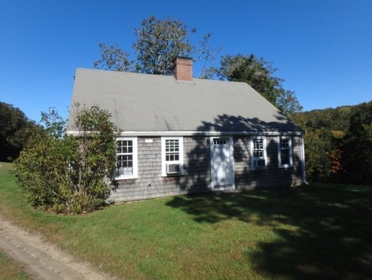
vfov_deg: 63.5
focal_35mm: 21
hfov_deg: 79.0
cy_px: 140
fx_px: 226
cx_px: 186
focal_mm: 3.7
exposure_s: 1/640
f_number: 6
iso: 125
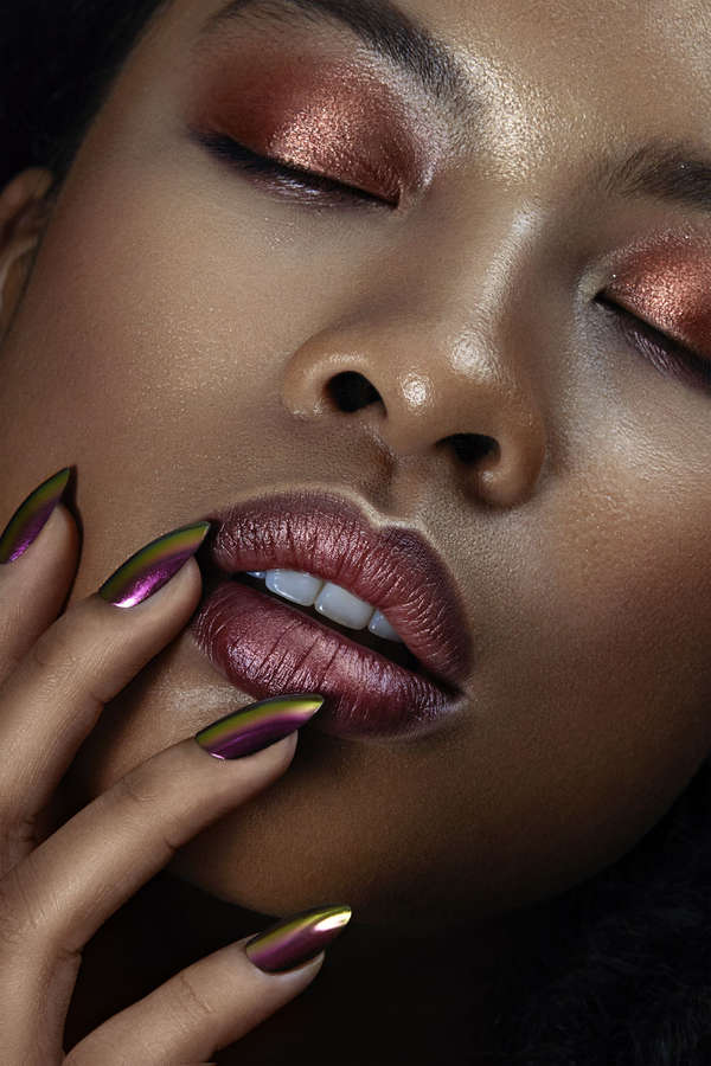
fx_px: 5999
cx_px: 356
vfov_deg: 10.2
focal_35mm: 202
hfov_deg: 6.8
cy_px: 533
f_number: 13
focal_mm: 135
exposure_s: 1/160
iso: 100
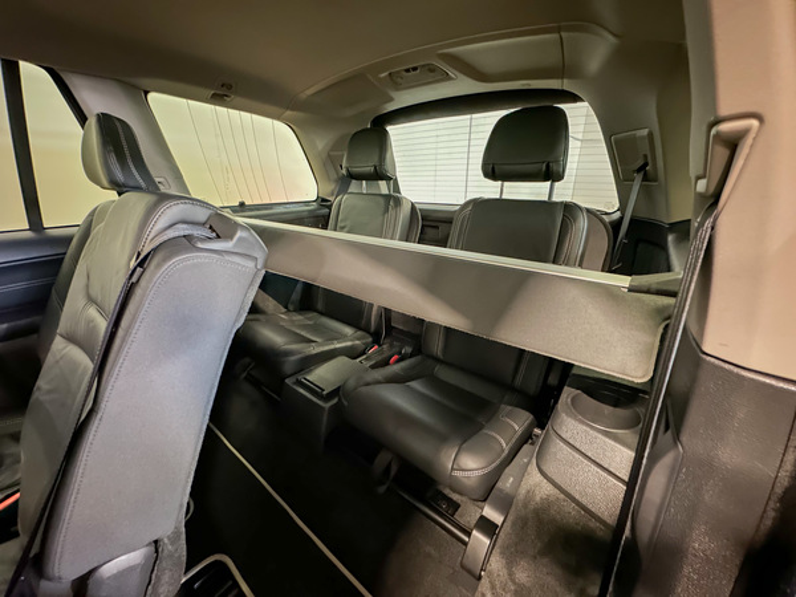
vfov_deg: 85.7
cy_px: 298
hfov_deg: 102.1
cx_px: 398
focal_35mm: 14
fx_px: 322
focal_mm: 2.22
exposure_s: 1/8
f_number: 2.2
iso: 2000
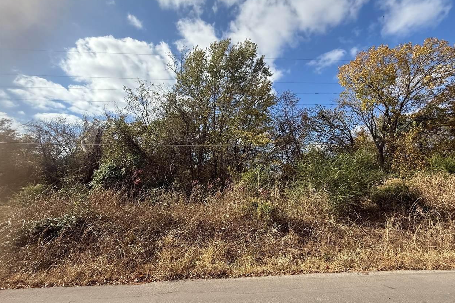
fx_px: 190
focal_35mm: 15
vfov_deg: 77.3
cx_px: 233
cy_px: 153
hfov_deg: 100.4
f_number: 2.2
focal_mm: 2.22
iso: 64
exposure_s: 1/1339
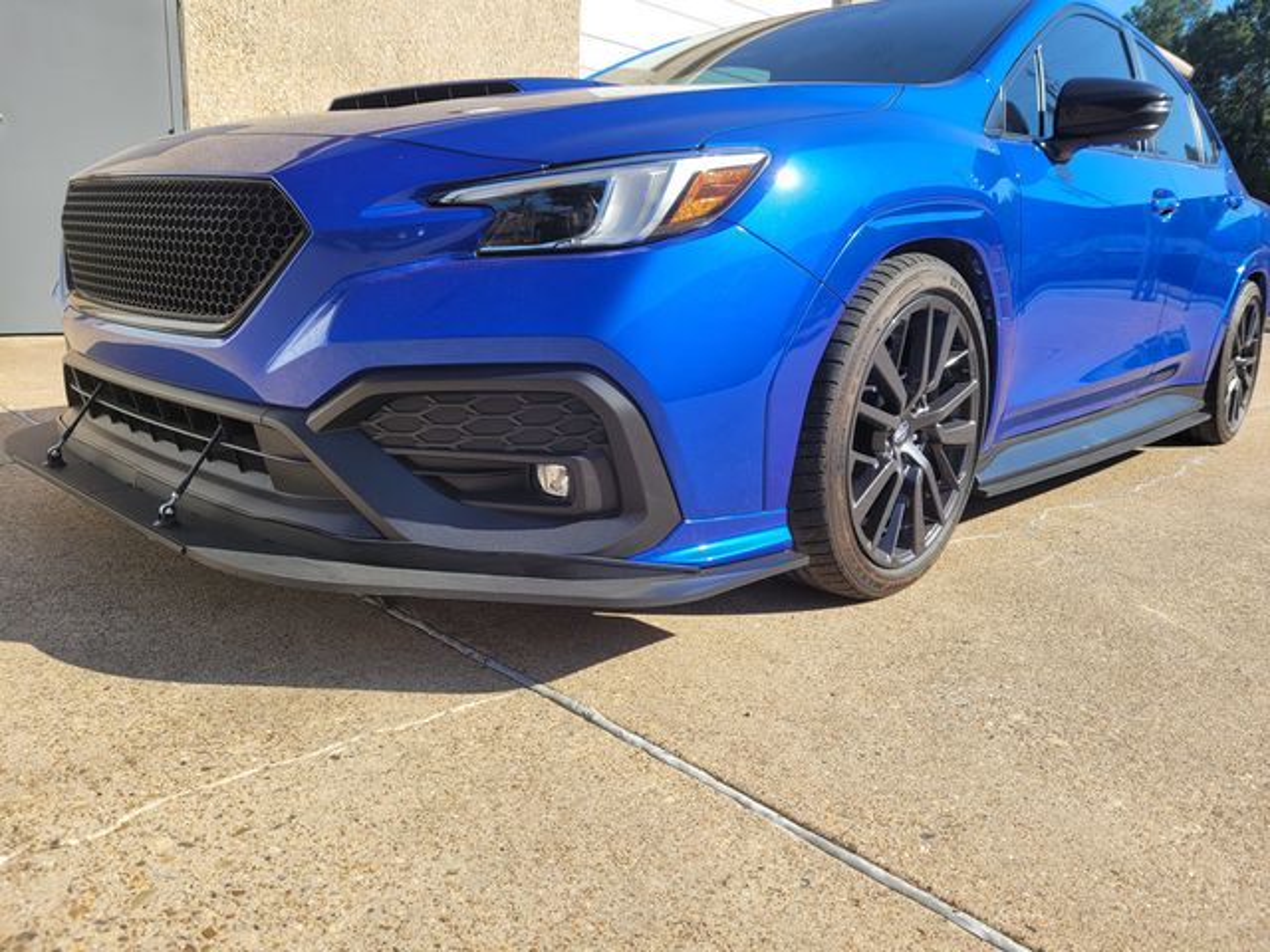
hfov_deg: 67.3
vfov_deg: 53.1
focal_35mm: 26
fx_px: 954
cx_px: 635
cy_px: 476
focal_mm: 5.4
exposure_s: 1/1465
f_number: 1.8
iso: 40
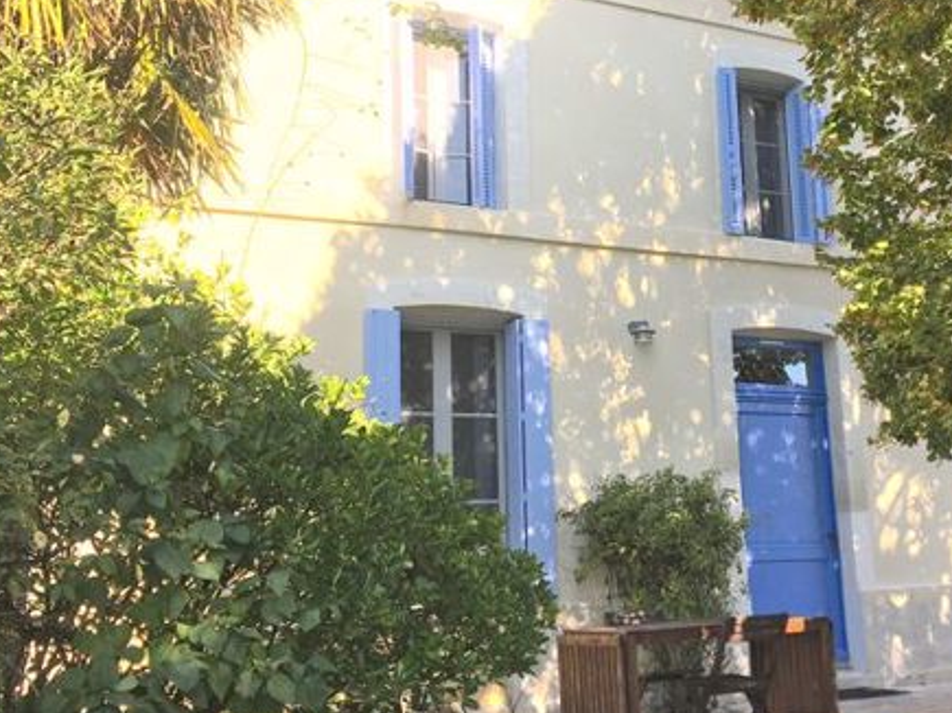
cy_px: 302
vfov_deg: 30.8
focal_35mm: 47
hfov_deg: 39.9
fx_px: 1292
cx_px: 636
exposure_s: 1/739
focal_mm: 4.15
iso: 25
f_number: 2.2
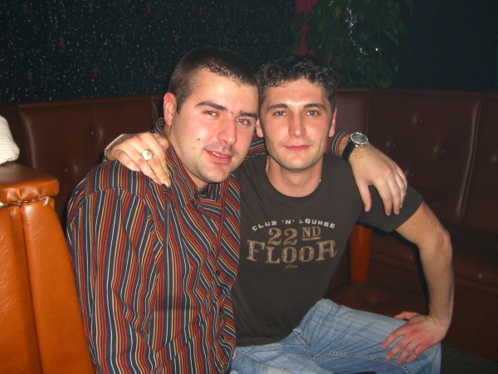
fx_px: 547
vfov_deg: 37.7
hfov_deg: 49.0
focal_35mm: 38
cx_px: 249
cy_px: 187
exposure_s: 1/60
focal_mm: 7.9
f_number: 2.8
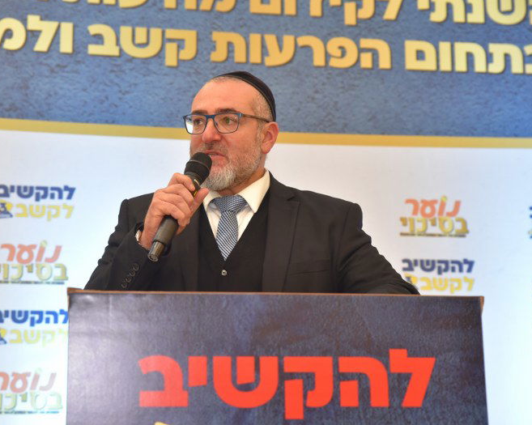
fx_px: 1259
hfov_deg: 23.8
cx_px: 226
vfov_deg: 19.2
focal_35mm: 80
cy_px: 214
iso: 2000
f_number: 5.6
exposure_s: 1/160
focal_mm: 70
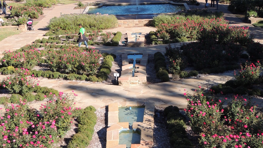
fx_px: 446
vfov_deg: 18.8
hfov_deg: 32.8
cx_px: 135
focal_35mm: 64
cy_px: 77
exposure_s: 1/500
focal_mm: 7.1
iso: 100
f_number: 3.3
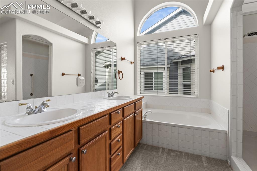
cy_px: 86
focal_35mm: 17
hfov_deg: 93.3
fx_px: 121
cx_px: 128
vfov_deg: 70.4
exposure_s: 1/8
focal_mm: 17
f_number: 8
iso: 160
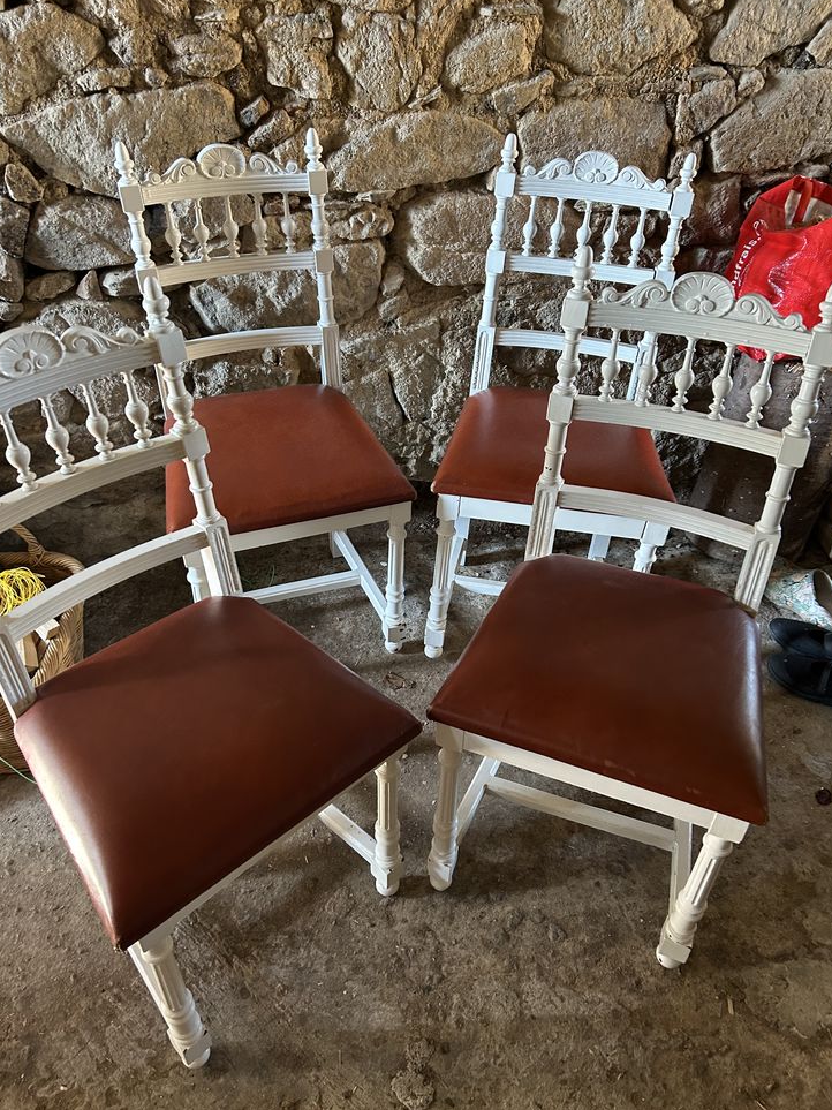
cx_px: 414
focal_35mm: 27
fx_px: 865
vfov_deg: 65.3
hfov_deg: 51.3
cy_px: 548
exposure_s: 1/60
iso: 320
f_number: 1.5
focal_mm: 5.7
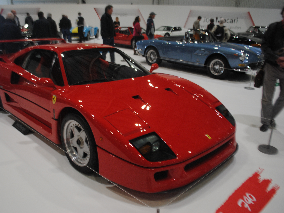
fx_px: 246
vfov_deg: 46.8
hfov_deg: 59.8
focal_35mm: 30
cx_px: 124
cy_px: 104
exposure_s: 1/30
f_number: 3.5
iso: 320
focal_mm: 18
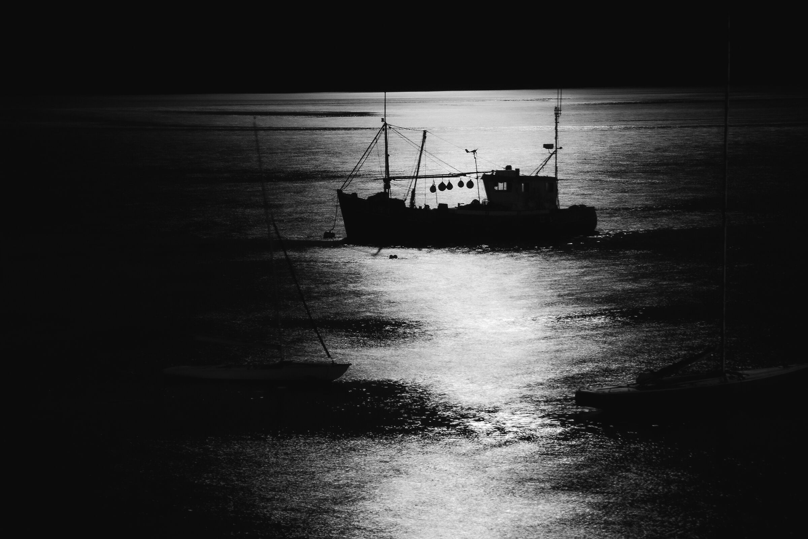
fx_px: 3299
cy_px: 270
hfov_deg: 14.0
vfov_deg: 9.3
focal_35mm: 147
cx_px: 404
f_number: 14
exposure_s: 5
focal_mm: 98
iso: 400
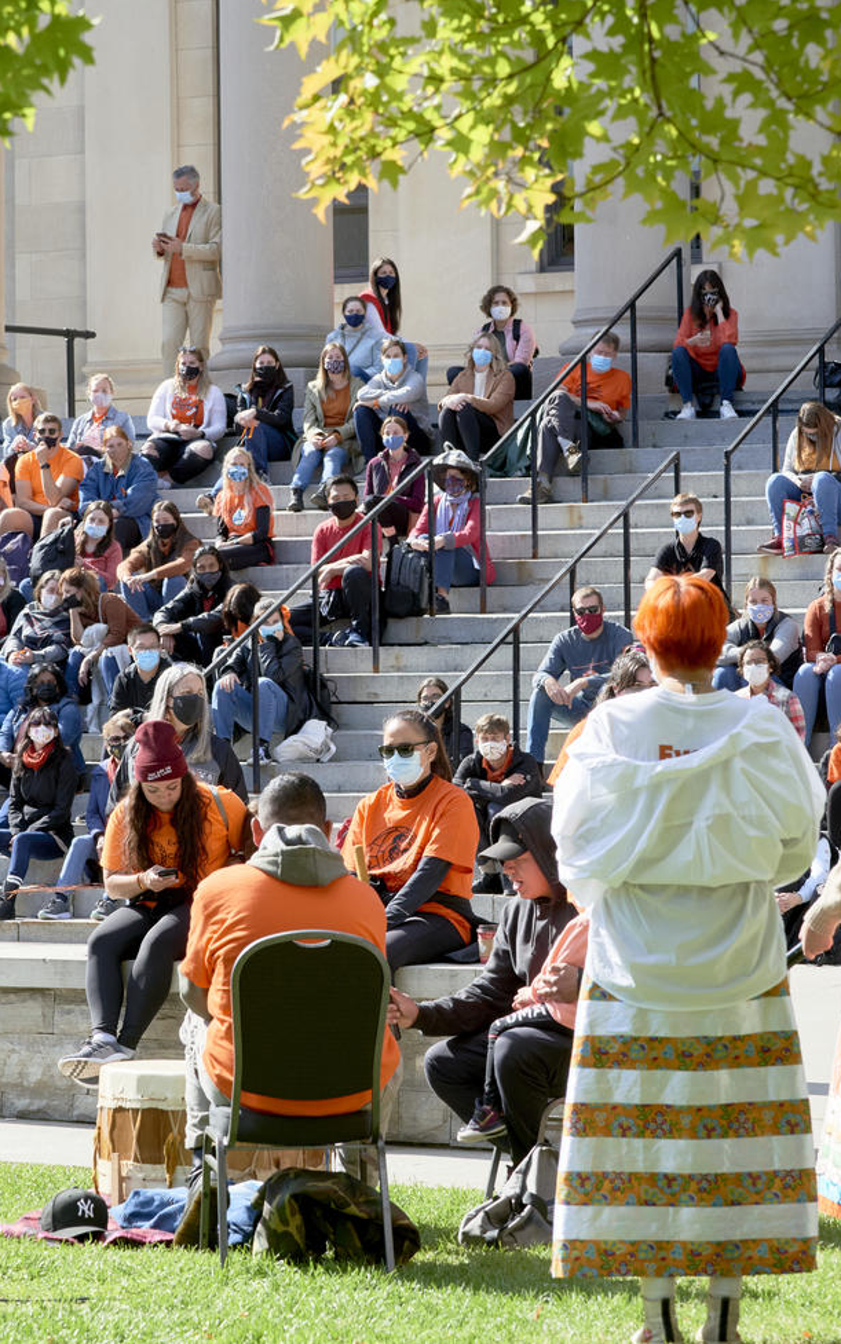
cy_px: 672
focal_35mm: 138
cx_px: 370
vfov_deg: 15.1
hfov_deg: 9.5
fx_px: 5058
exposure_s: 1/500
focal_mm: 90
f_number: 8
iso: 320
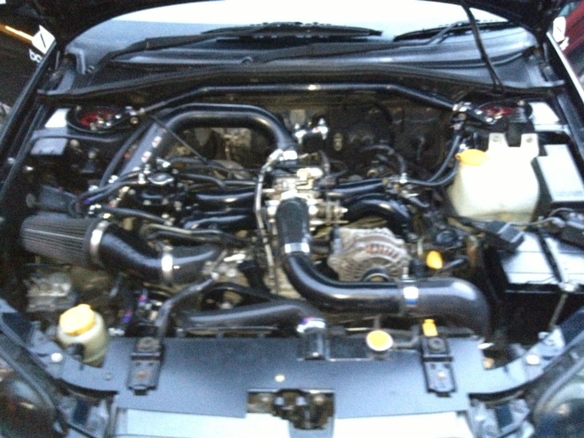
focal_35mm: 35
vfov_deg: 40.7
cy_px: 219
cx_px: 292
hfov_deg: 52.6
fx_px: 590
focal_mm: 4.3
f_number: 2.4
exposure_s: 1/16
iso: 800
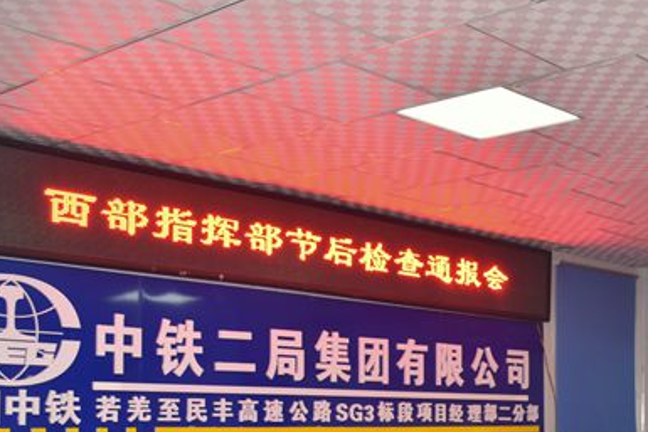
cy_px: 379
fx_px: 1080
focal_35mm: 60
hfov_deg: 32.9
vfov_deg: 22.2
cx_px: 471
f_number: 4.5
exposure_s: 1/80
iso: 800
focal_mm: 22
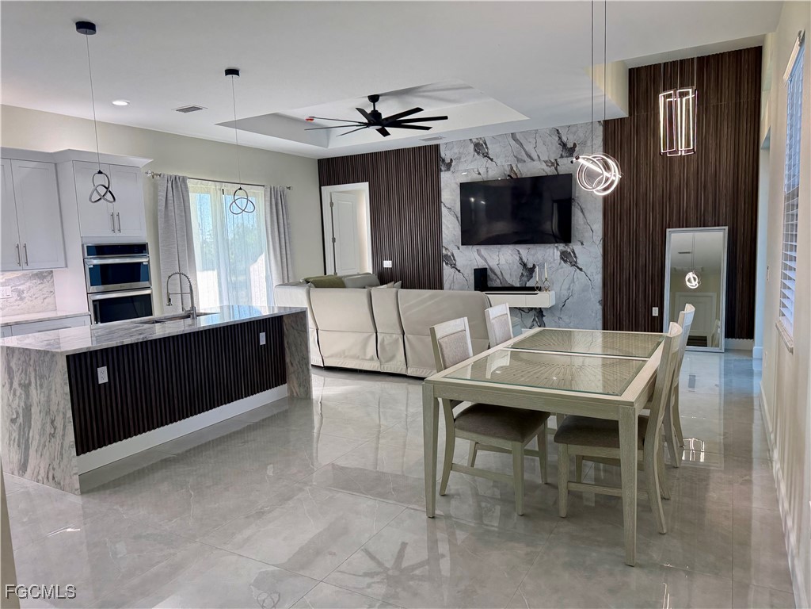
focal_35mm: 24
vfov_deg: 56.8
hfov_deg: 71.6
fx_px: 562
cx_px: 406
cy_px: 304
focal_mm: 6.76
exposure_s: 1/235
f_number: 1.78
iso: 160
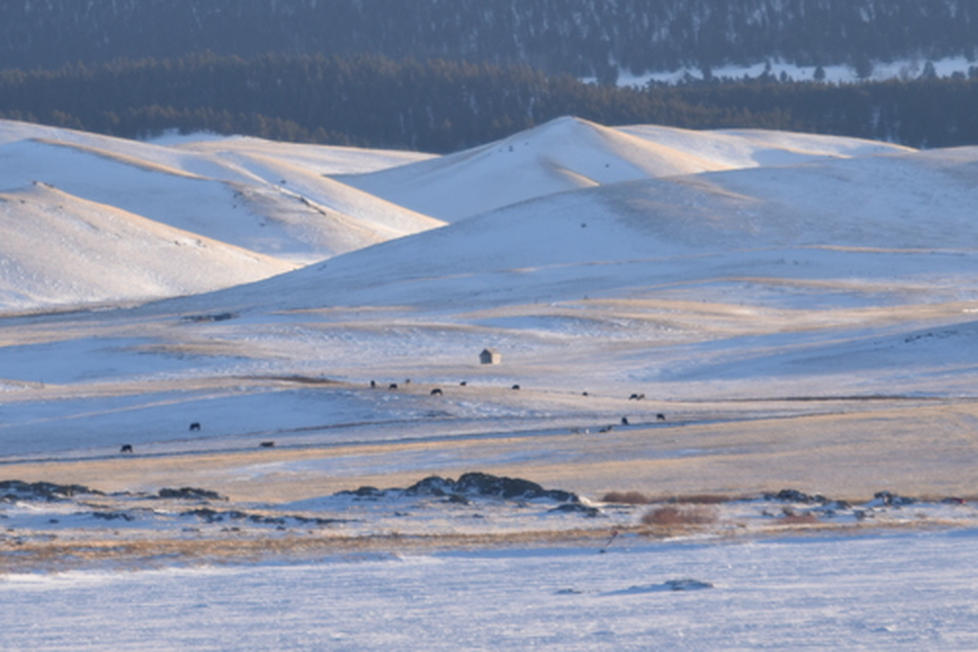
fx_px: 13152
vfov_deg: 2.8
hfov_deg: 4.3
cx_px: 234
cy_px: 117
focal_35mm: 484
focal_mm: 190
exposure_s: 1/400
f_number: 5.6
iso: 160
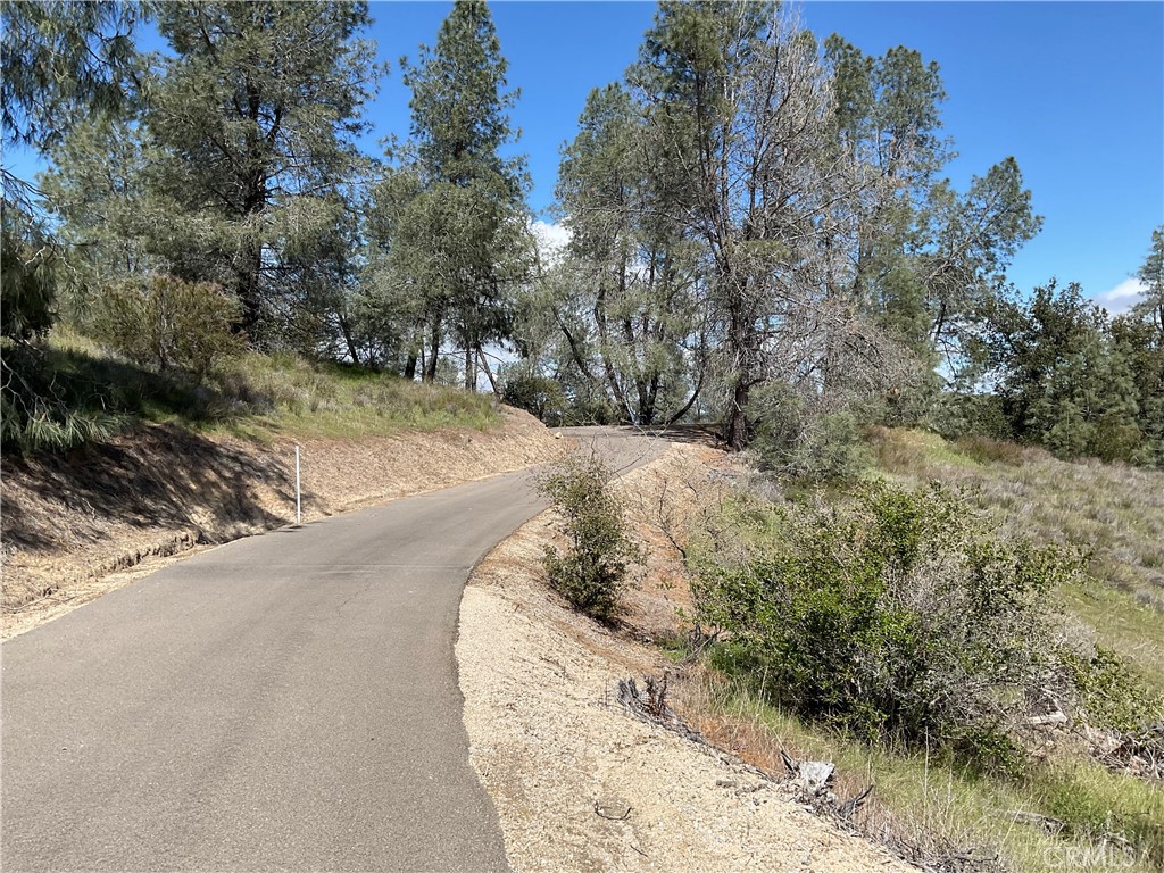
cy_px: 436
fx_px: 975
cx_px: 582
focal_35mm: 29
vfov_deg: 48.2
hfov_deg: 61.7
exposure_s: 1/2227
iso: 16
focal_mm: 3
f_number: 1.8
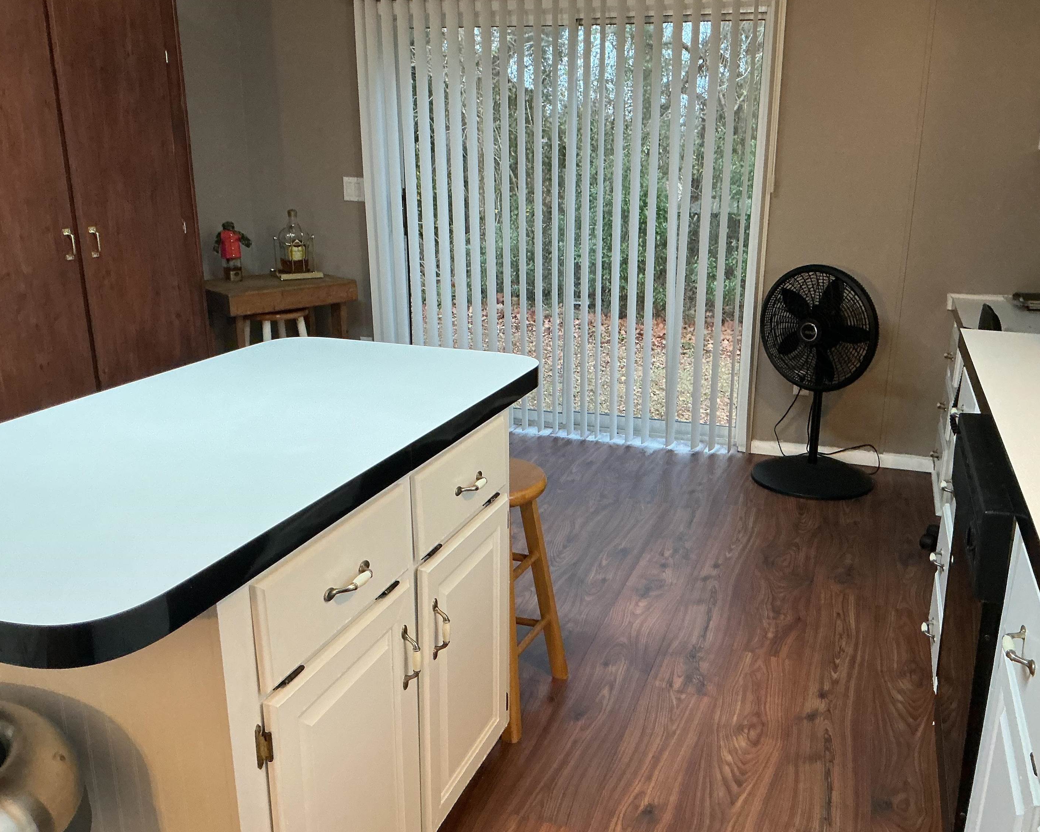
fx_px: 954
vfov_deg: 47.1
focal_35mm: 31
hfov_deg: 57.1
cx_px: 568
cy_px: 423
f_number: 1.8
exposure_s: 1/60
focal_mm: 3
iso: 200
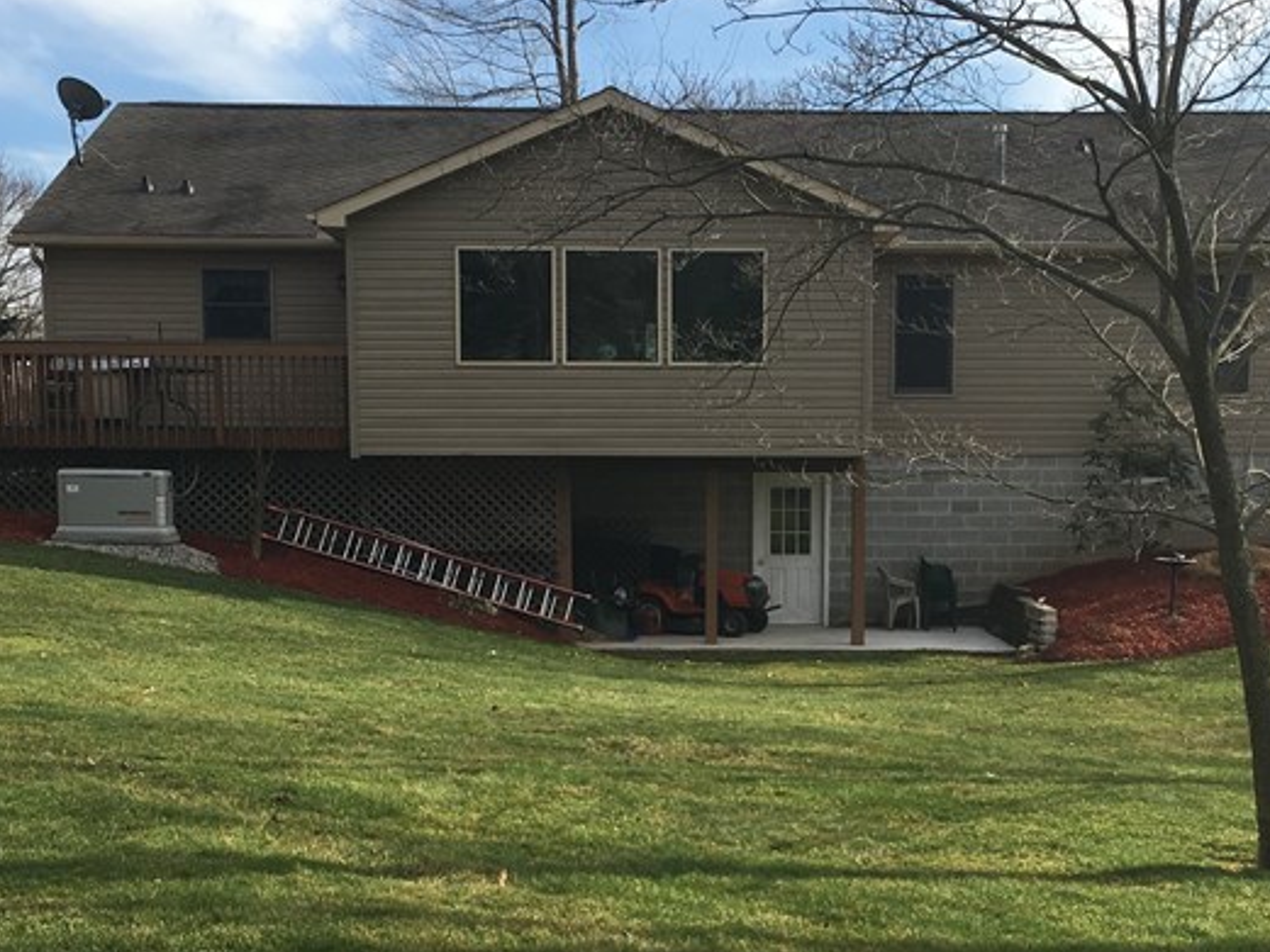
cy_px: 726
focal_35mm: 57
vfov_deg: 25.3
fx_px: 2092
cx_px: 731
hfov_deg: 33.7
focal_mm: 4.15
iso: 25
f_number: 2.2
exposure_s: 1/905
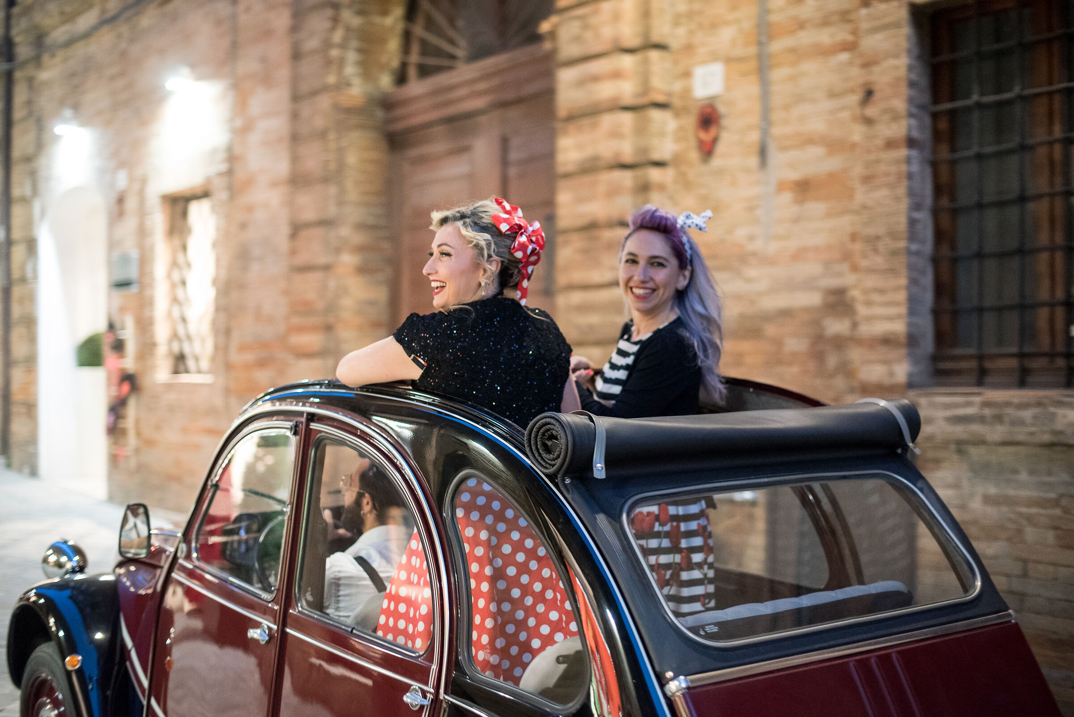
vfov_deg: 27.0
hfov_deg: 39.6
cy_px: 358
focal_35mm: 50
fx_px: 1492
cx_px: 537
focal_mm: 50
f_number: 2
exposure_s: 1/125
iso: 3200
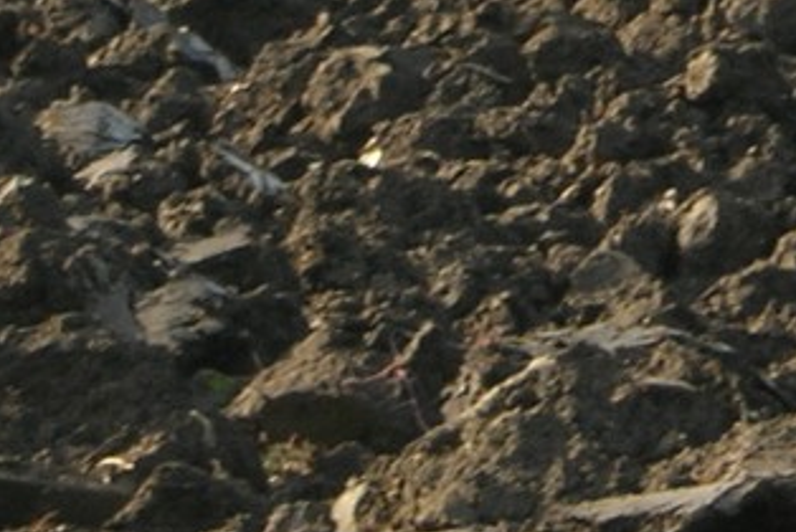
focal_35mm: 598
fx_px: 13234
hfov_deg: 3.4
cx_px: 882
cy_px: -735
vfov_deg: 2.3
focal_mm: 23.4
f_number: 8.2
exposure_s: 1/104
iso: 64
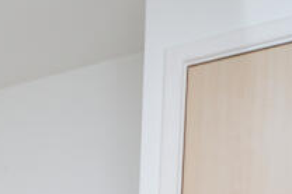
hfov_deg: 22.3
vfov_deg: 14.6
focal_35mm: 74
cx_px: -153
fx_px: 599
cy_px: 408
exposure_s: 1/60
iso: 400
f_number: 4
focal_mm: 10
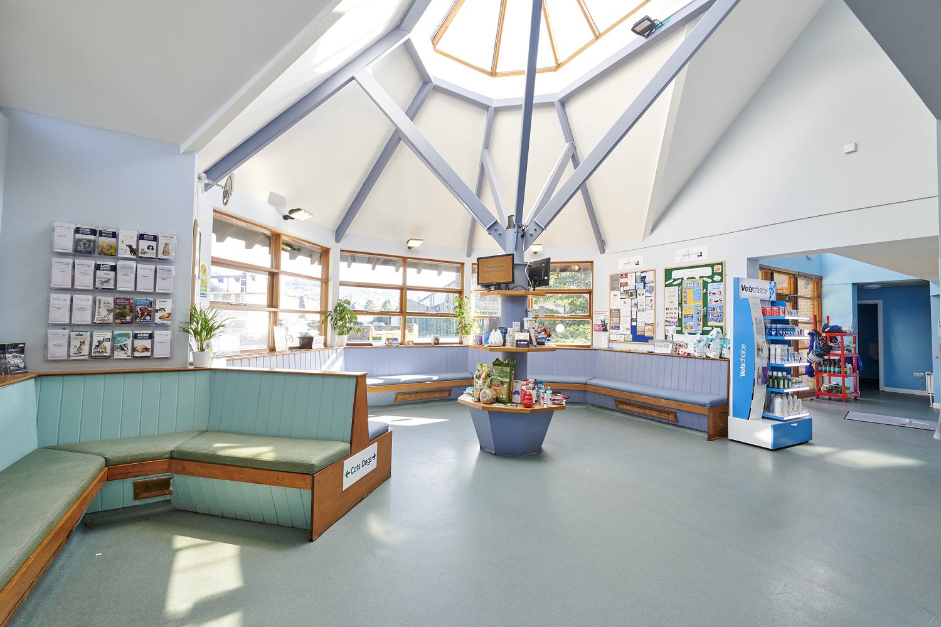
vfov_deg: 77.3
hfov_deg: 100.4
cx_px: 470
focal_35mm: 15
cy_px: 314
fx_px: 392
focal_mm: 15
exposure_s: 1/3
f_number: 11
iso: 64
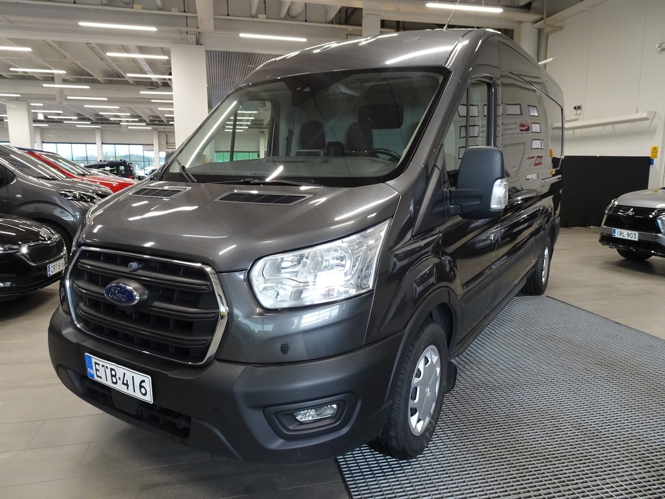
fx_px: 461
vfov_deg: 56.8
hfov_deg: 71.6
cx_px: 332
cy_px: 250
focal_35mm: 24
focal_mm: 4.25
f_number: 3.5
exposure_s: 1/30
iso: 400
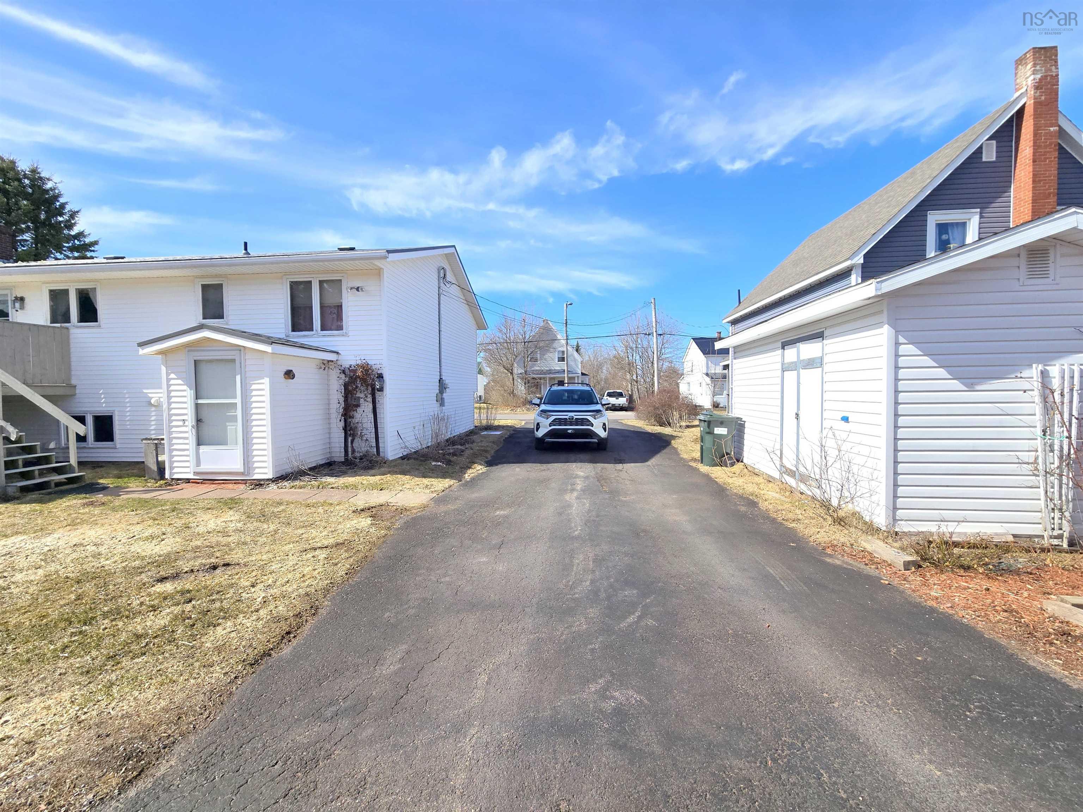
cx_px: 542
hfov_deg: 106.2
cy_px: 406
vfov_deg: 89.9
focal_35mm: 13
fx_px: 407
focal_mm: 2.2
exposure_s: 1/2314
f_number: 2.2
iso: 50
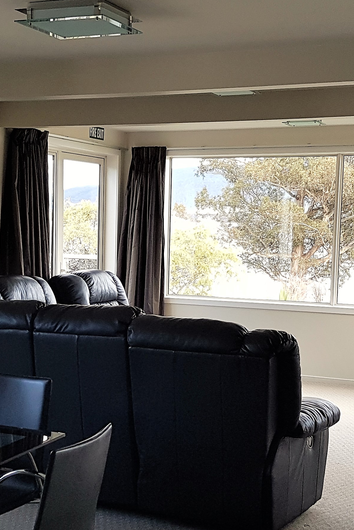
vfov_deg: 32.8
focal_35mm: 61
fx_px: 899
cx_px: 117
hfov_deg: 22.2
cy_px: 295
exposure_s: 1/100
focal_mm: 4.2
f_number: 1.7
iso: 80
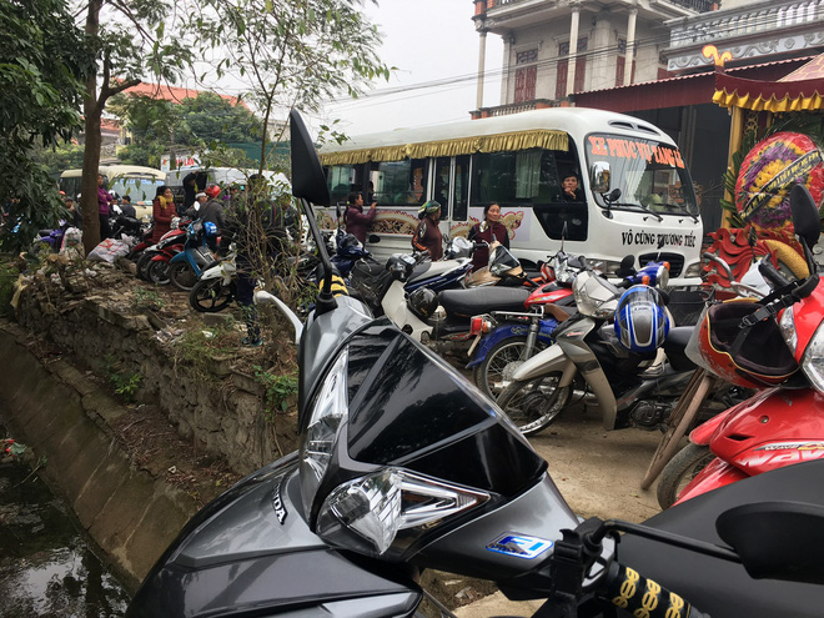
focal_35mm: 29
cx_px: 412
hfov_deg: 61.7
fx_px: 690
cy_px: 309
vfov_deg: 48.2
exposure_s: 1/115
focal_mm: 4.15
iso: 25
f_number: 2.2
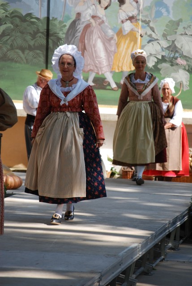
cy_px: 143
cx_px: 96
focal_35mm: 183
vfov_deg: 11.2
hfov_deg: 7.5
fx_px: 1458
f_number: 5
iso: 200
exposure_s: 1/400
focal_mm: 122
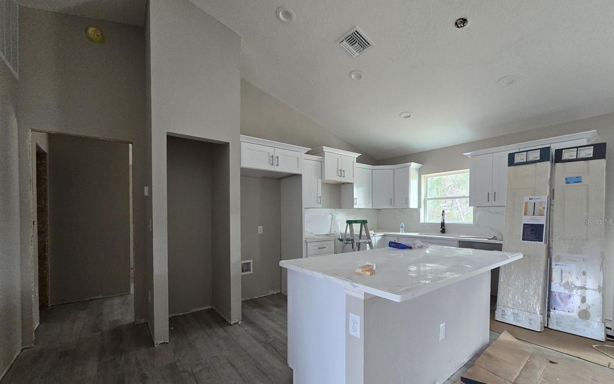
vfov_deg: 78.1
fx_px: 234
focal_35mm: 14
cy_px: 221
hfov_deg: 105.3
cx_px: 308
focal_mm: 2.2
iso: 400
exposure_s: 1/60
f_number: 2.2
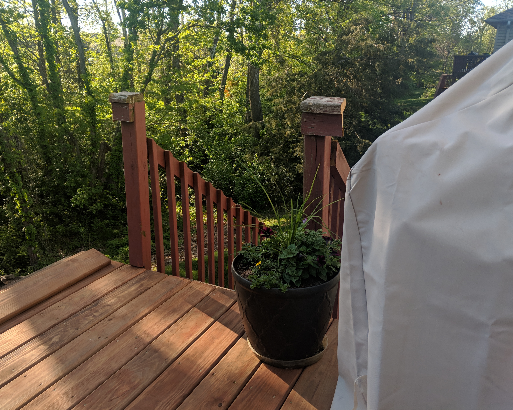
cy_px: 201
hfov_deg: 60.4
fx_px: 440
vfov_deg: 50.0
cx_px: 243
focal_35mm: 29
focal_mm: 4.44
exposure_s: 1/1114
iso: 75
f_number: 1.8
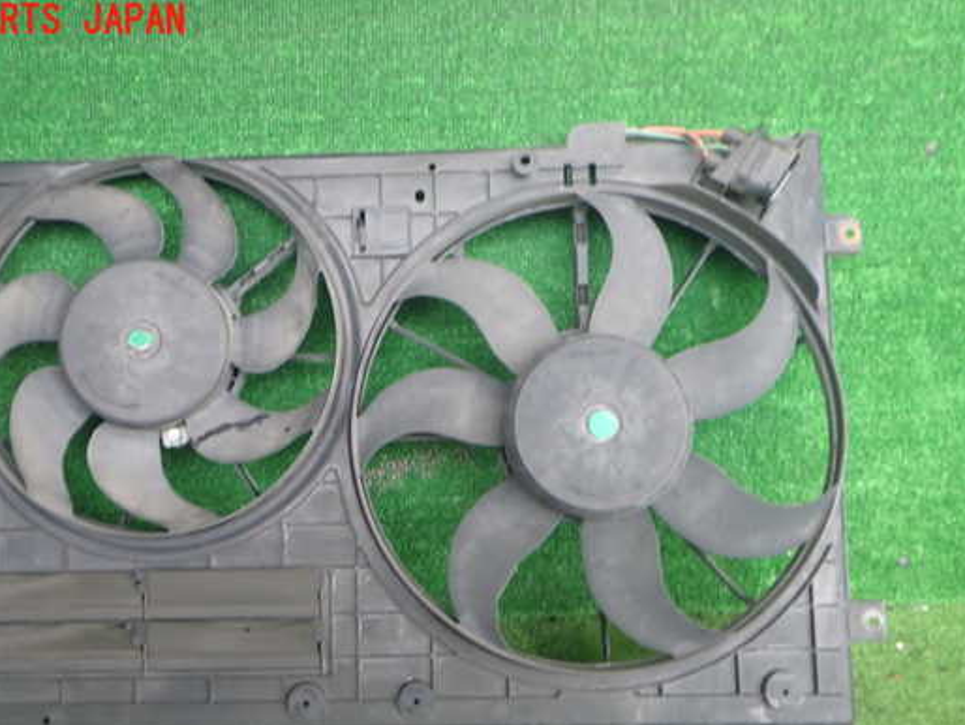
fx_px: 976
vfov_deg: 40.6
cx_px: 407
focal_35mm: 35
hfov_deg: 52.4
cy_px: 421
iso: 200
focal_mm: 5.4
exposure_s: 1/30
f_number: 2.3
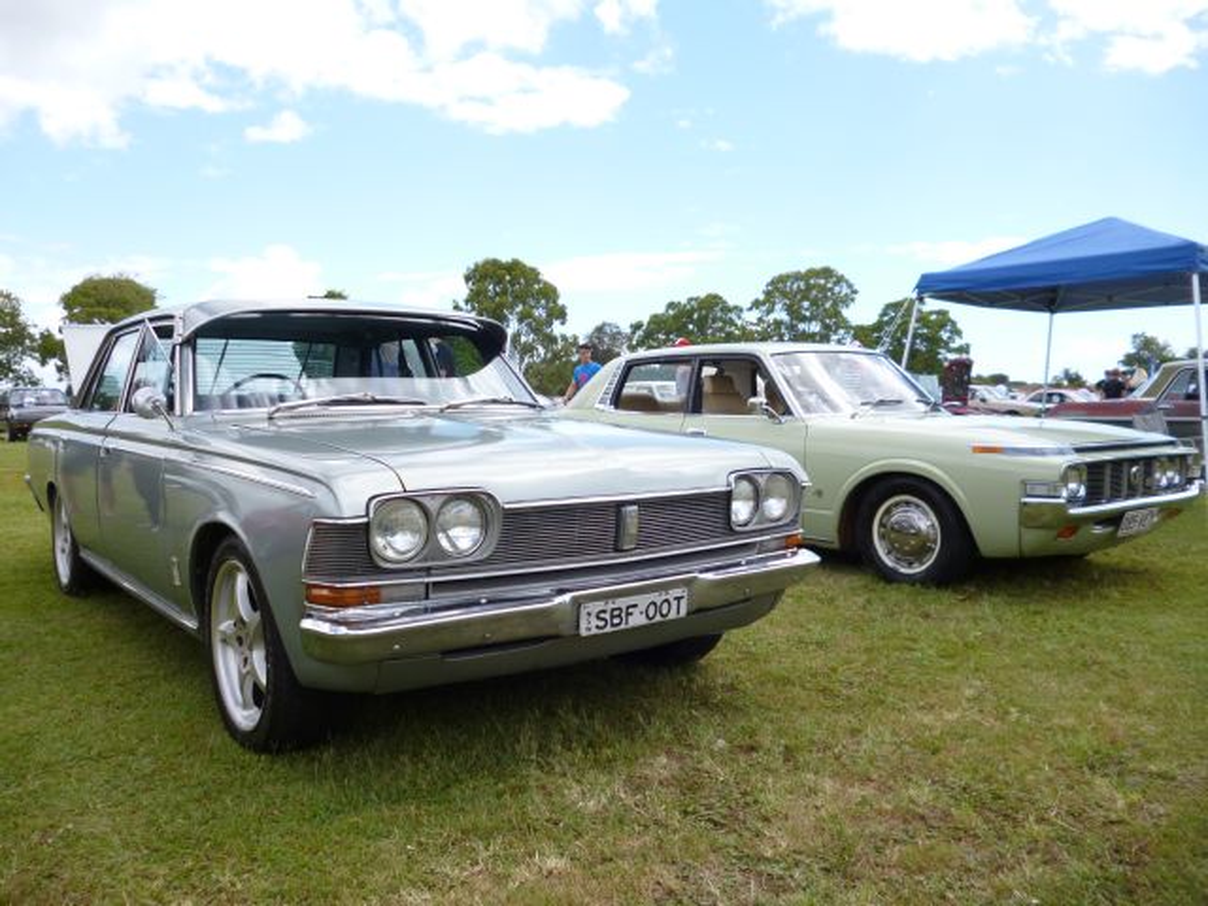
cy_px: 453
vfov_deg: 49.7
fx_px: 977
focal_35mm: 28
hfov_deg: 63.4
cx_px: 604
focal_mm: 5
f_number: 3.1
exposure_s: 1/500
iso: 100
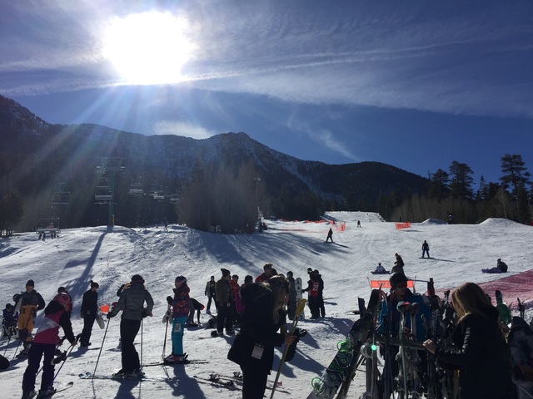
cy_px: 200
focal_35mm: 29
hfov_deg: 61.7
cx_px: 266
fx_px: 447
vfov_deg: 48.2
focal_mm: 4.15
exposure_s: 1/7937
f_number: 2.2
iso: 32
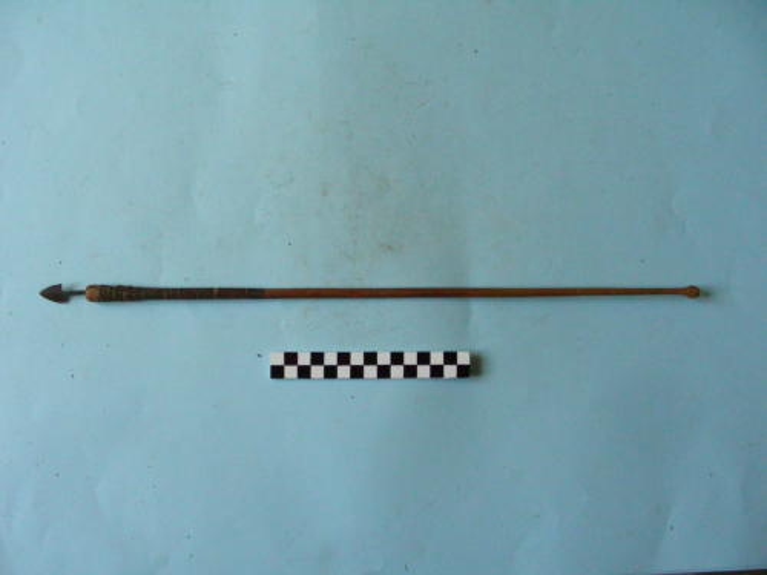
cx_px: 384
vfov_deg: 37.7
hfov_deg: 49.0
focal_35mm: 38
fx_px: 842
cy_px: 288
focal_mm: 6.3
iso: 400
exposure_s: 1/96
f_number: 3.5
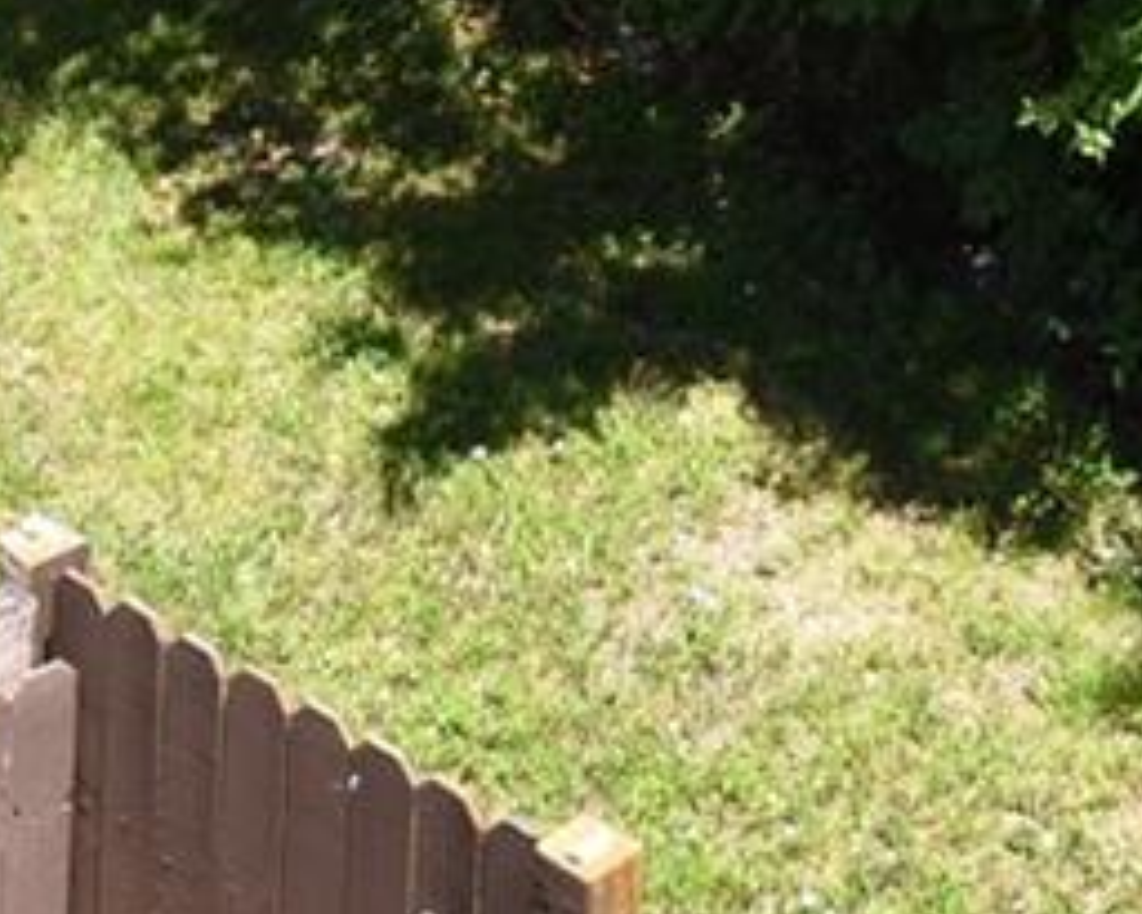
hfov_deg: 21.6
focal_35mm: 88
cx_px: 799
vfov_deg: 14.4
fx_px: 2975
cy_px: -945
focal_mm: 10
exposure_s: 1/160
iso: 100
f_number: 5.6
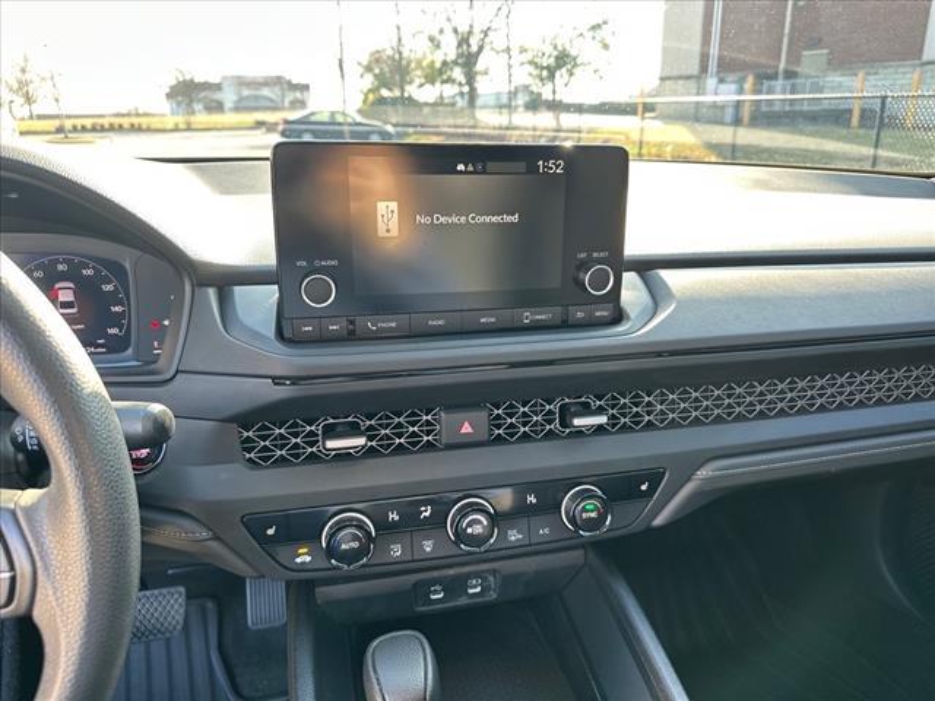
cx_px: 468
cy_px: 350
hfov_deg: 71.6
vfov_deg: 56.8
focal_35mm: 24
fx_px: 648
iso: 250
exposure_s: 1/119
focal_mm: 6.86
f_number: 1.78
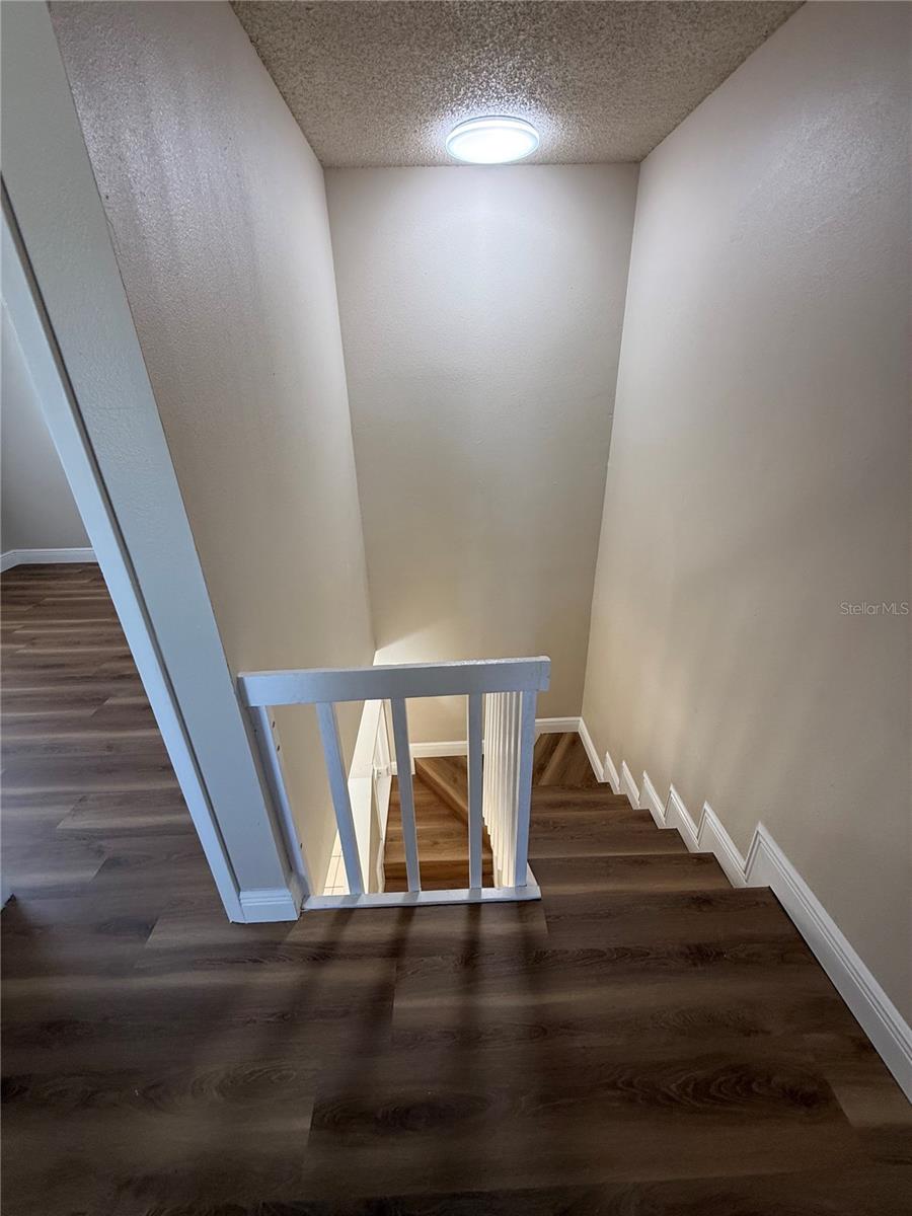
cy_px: 608
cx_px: 456
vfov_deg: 102.1
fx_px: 492
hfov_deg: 85.7
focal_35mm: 14
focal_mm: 2.22
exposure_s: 1/120
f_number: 2.2
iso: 200
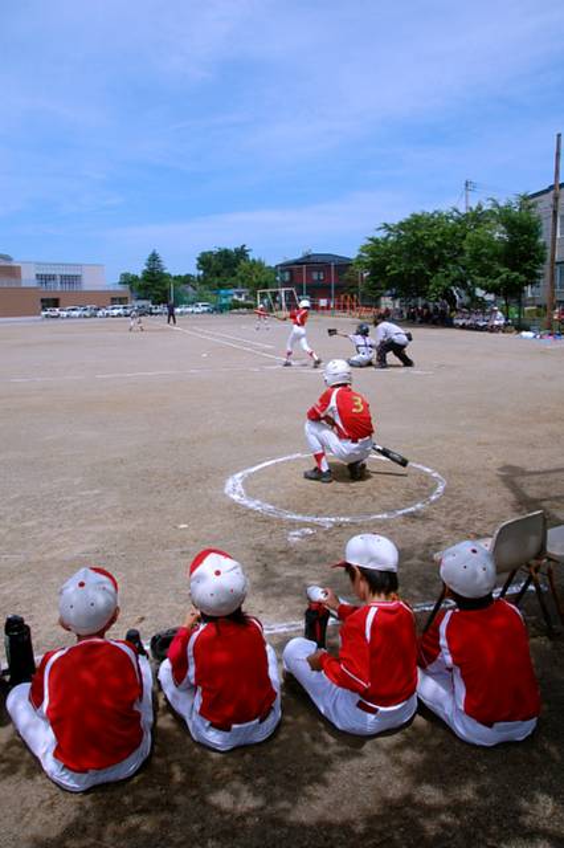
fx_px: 635
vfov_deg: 67.4
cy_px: 424
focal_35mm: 27
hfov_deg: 47.9
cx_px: 282
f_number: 10
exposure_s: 1/320
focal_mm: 18
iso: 200
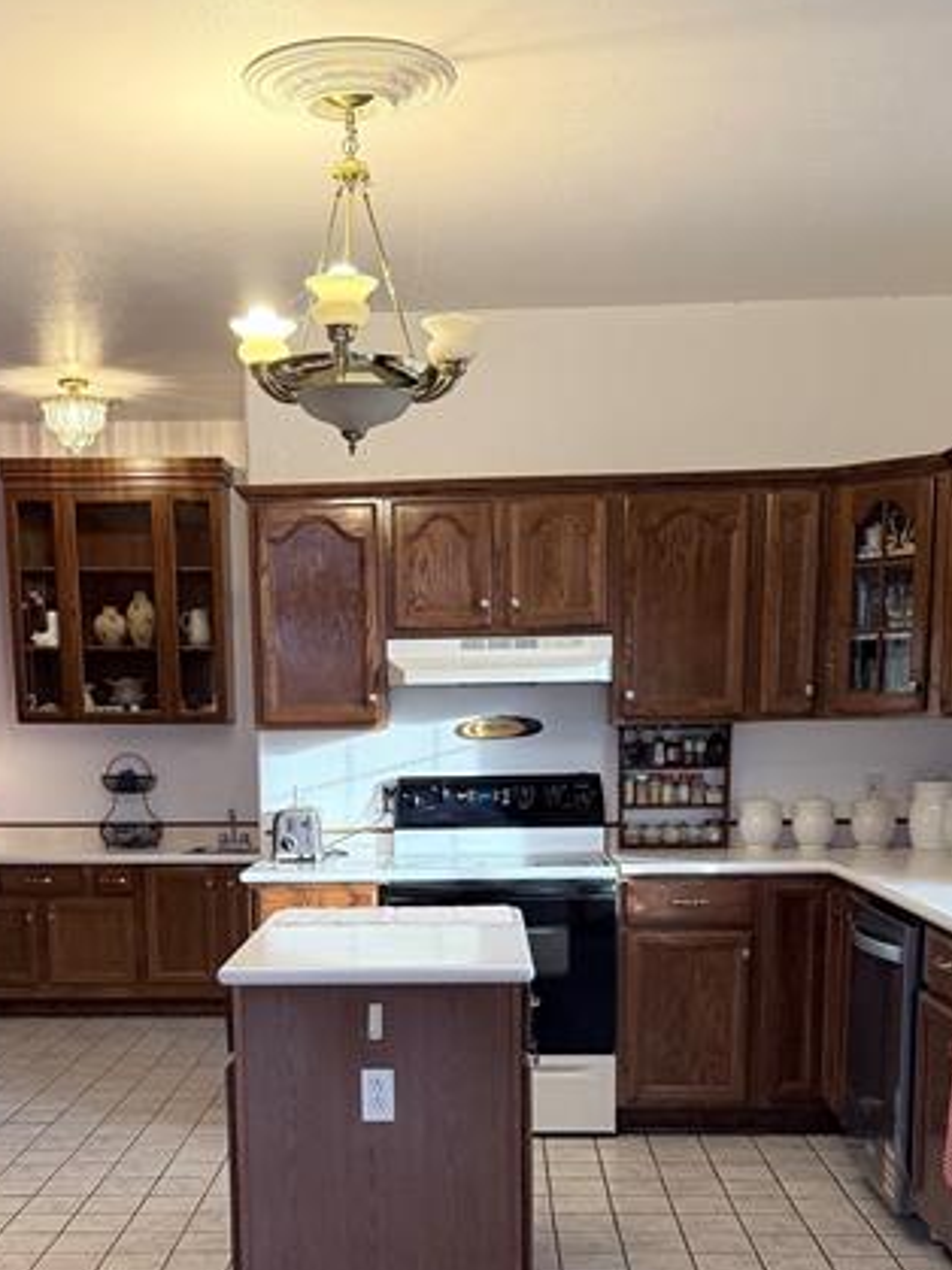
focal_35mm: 44
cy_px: 979
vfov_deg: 41.5
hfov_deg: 32.8
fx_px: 1614
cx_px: 394
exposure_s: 1/60
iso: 250
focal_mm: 6.76
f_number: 1.78
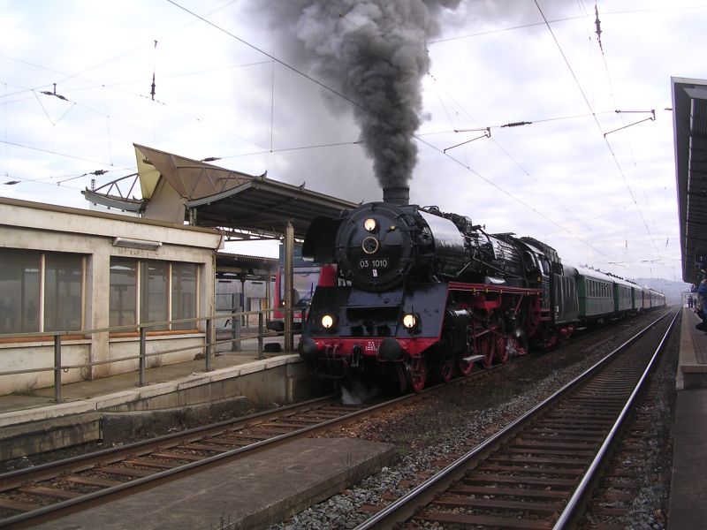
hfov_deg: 49.0
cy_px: 265
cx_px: 354
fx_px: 776
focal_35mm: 38
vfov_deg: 37.7
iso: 100
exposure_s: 1/100
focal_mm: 5.8
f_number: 2.8
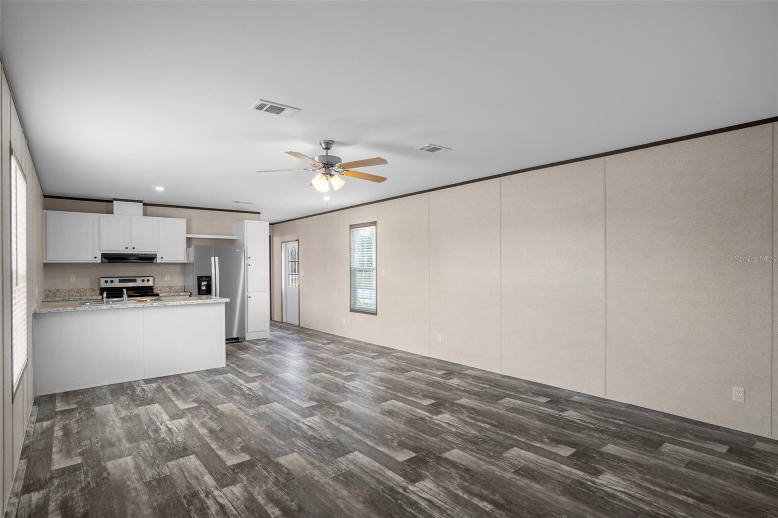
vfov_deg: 67.4
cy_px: 259
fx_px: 389
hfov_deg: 90.0
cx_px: 389
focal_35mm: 18
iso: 320
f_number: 8
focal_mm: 12
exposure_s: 1/2
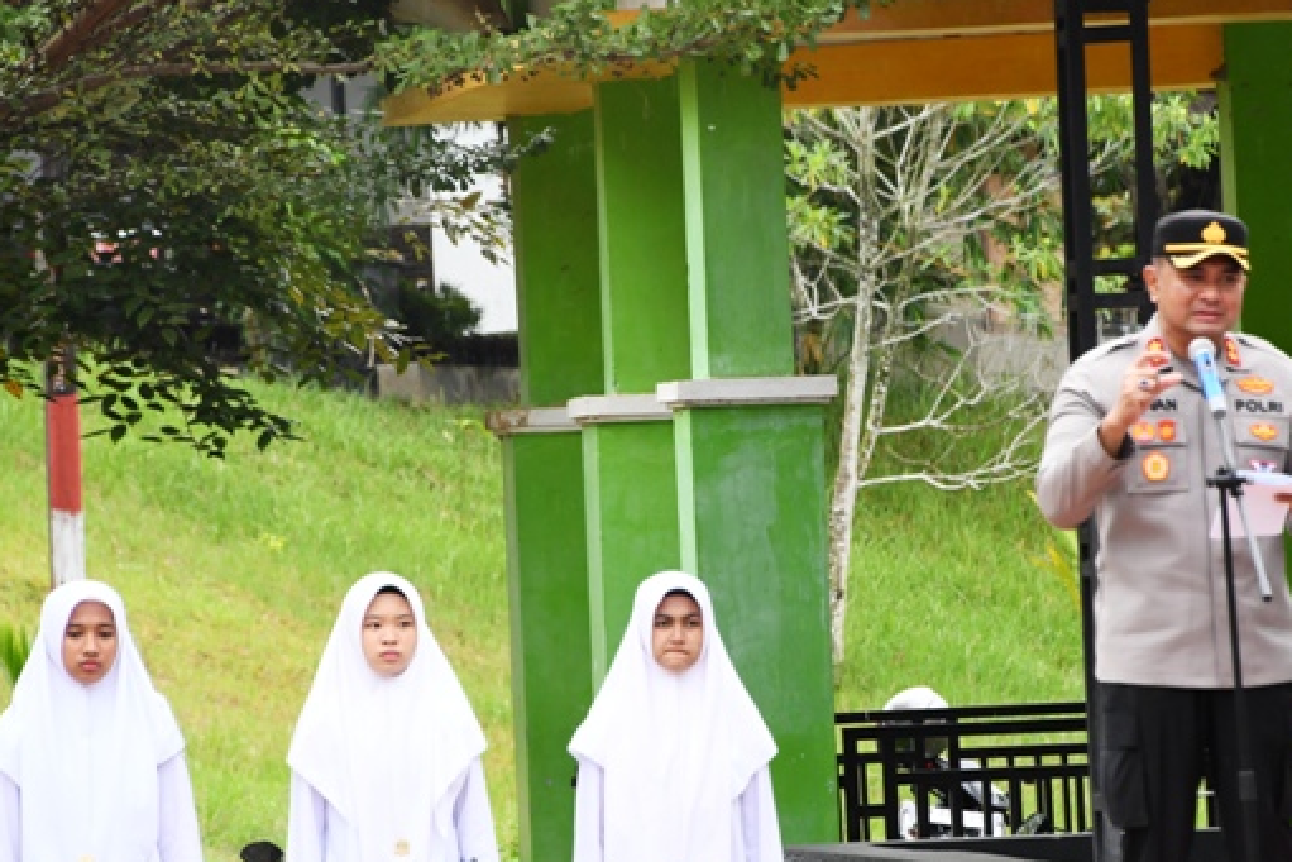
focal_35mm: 366
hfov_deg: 5.6
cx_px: 764
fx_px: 13138
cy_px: 464
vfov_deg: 3.8
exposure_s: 1/160
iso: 1600
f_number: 9
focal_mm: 195
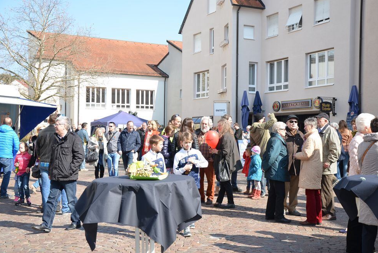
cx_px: 192
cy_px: 126
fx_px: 515
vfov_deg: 27.5
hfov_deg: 40.3
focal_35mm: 49
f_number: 5.6
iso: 100
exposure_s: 1/200
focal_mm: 32
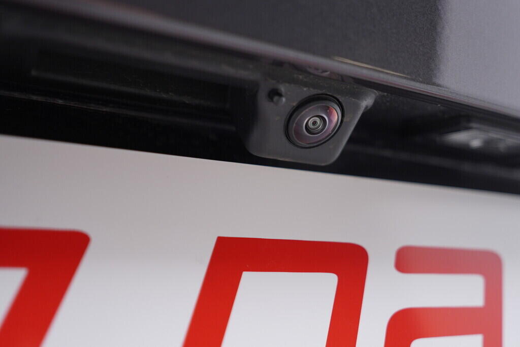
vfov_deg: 36.9
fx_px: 520
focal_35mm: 36
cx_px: 260
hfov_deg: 53.1
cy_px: 174
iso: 160
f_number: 2.8
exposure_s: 1/40
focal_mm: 24
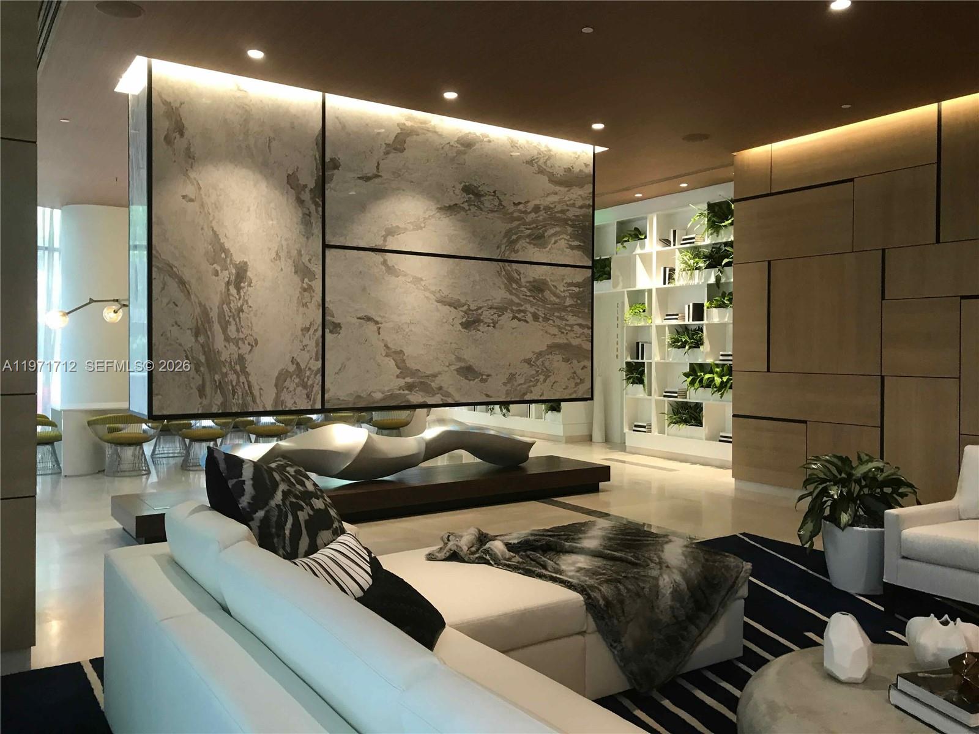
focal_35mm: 28
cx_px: 490
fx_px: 792
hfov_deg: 63.4
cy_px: 367
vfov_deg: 49.7
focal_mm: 3.99
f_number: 1.8
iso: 40
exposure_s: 1/15
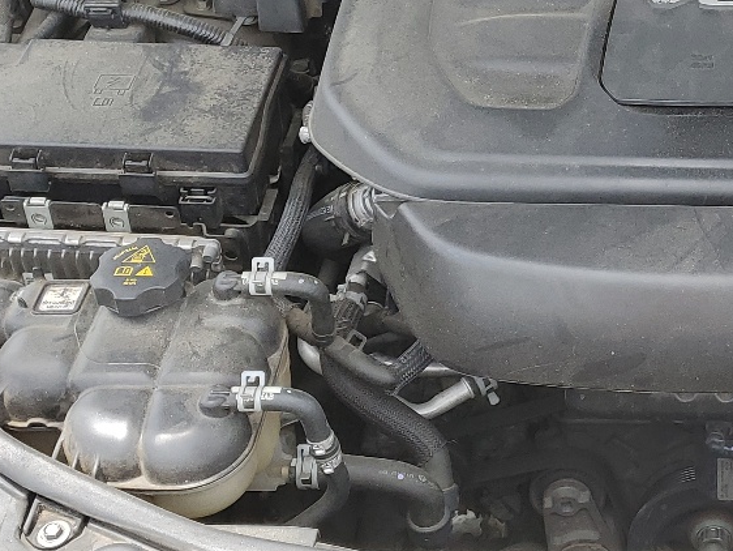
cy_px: 84
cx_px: 742
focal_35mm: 74
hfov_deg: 25.0
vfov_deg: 19.6
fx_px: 1568
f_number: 1.5
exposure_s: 1/714
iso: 50
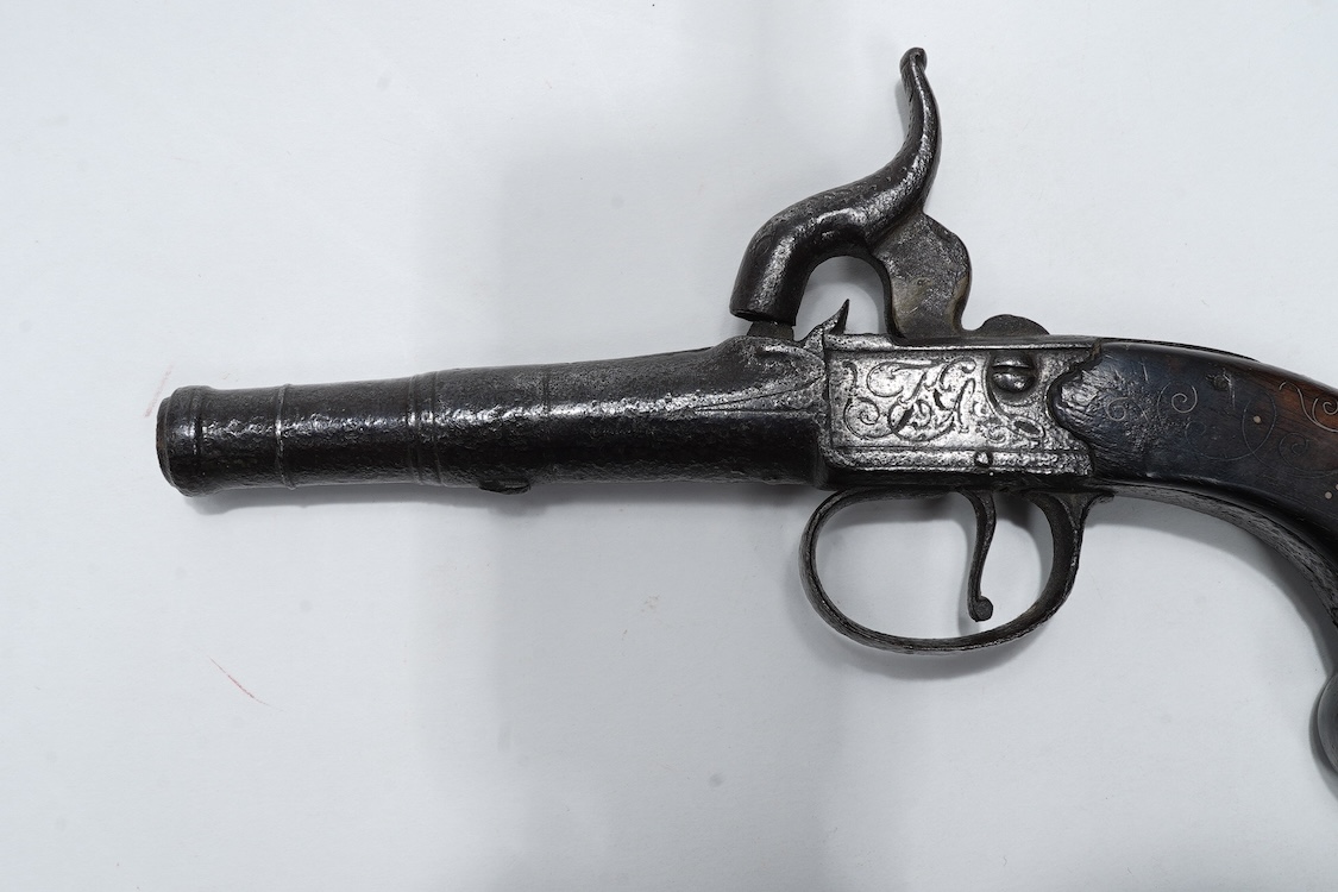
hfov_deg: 43.6
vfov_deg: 29.9
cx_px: 669
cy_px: 446
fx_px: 1672
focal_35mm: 45
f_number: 22
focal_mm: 30
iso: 64
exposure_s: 1/100
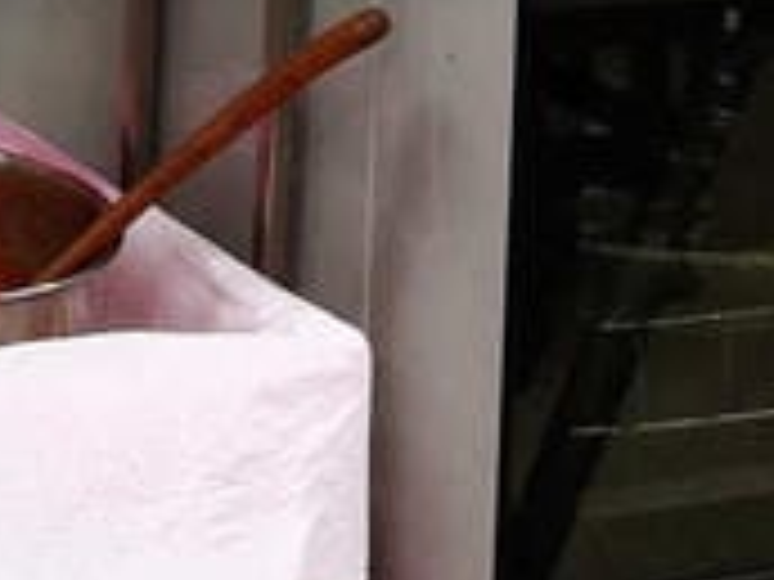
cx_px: -468
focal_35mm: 188
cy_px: -728
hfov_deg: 10.1
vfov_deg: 7.5
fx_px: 4204
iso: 100
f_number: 1.6
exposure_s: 1/60
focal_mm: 3.95
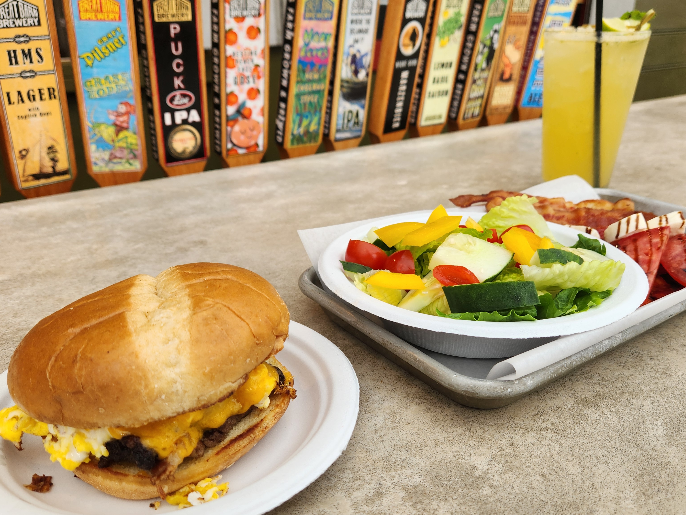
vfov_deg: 46.7
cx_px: 352
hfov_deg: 60.0
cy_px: 285
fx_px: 594
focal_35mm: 30
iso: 40
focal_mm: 5.4
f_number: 1.8
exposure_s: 1/120
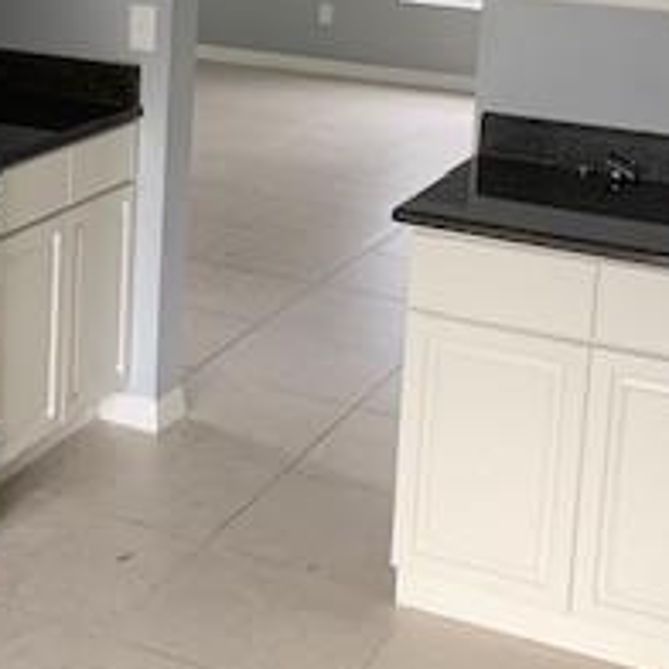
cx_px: 7
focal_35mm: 75
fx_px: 1640
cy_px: 38
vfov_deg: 22.4
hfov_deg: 22.2
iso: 160
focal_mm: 4.25
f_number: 1.8
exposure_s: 1/60
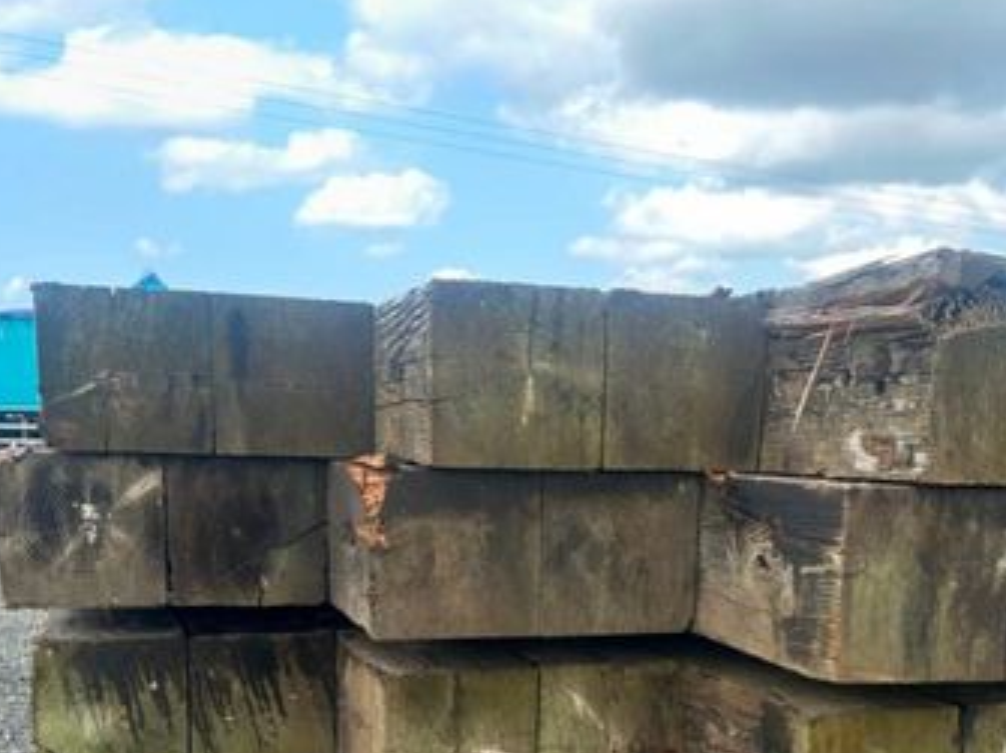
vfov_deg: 32.1
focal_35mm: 43
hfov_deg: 43.6
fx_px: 1249
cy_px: 660
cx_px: 613
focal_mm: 6.86
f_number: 1.78
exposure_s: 1/494
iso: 80
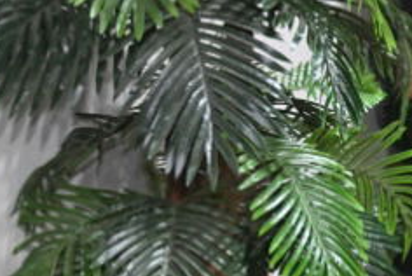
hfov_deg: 16.0
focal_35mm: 104
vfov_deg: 13.0
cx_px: 787
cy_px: -6
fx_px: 1192
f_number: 4
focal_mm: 24
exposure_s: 1/200
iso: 1000
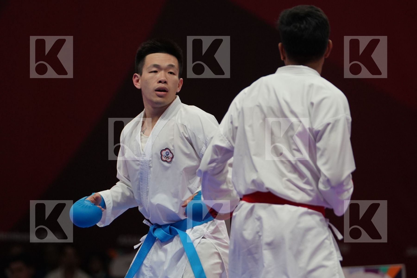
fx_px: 4065
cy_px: 139
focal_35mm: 351
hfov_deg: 5.9
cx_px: 208
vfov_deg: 3.9
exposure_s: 1/1000
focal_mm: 234
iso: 2000
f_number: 4
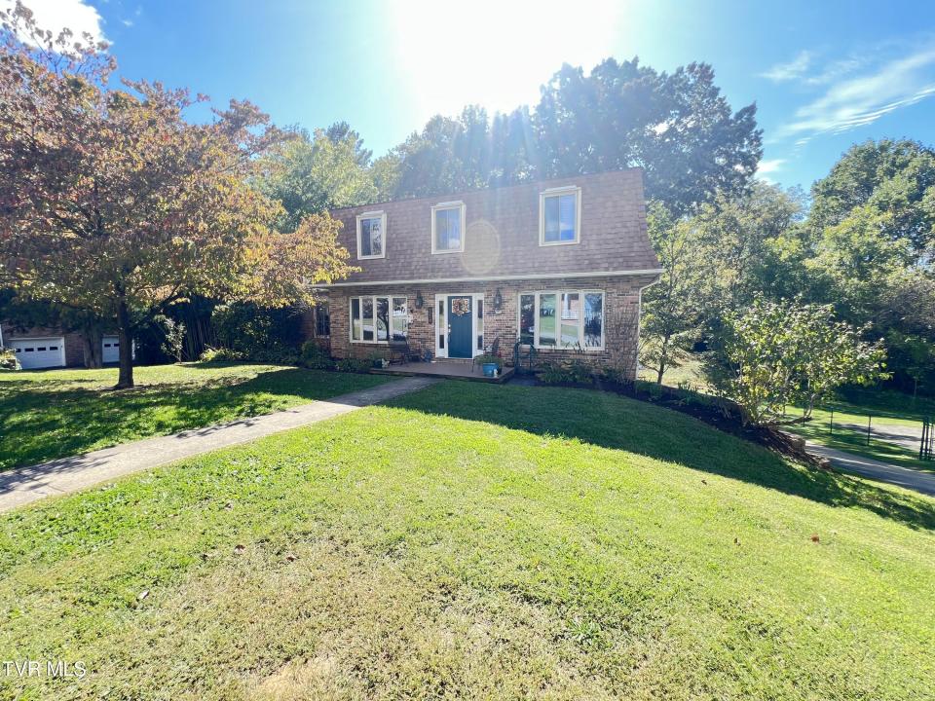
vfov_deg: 89.9
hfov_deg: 106.2
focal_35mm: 13
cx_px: 468
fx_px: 351
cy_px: 350
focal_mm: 1.57
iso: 32
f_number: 1.8
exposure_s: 1/150
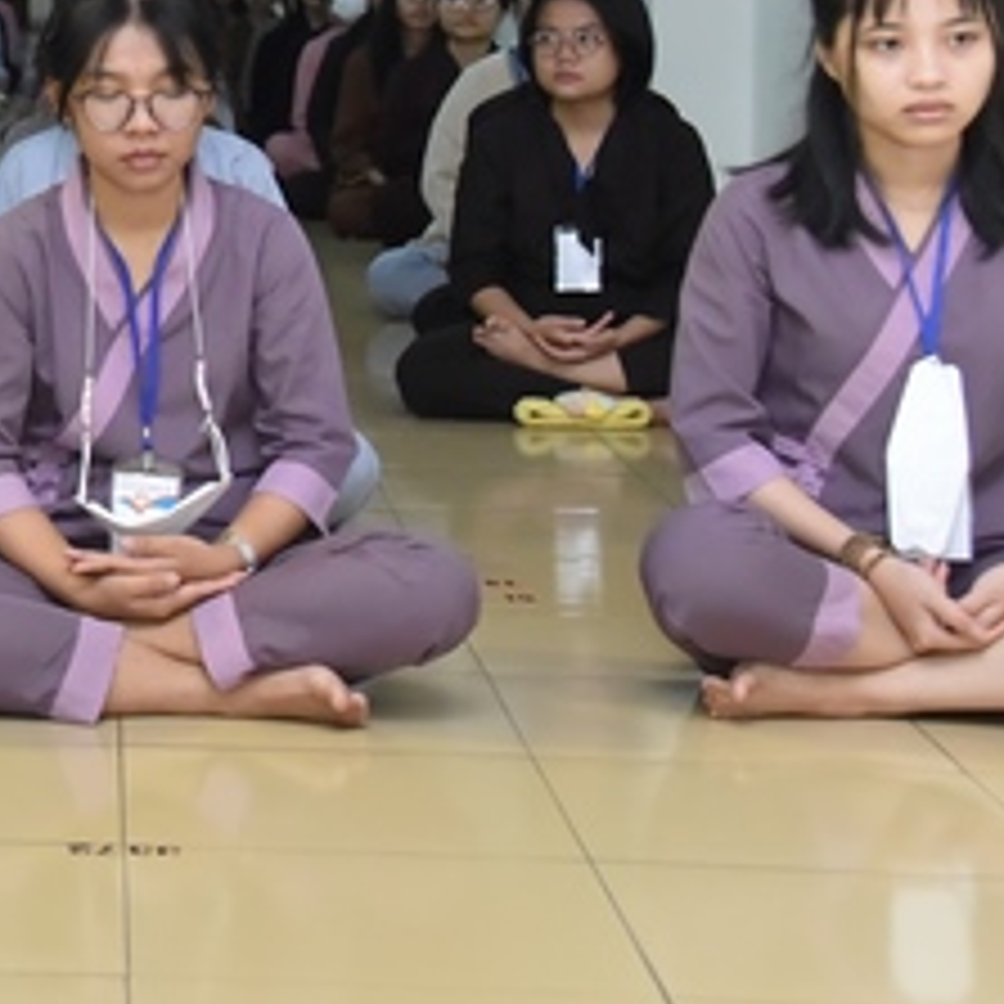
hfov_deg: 15.2
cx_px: -315
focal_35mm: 109
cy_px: 117
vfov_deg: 15.8
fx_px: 3577
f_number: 4.5
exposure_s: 1/125
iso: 4000
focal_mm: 44
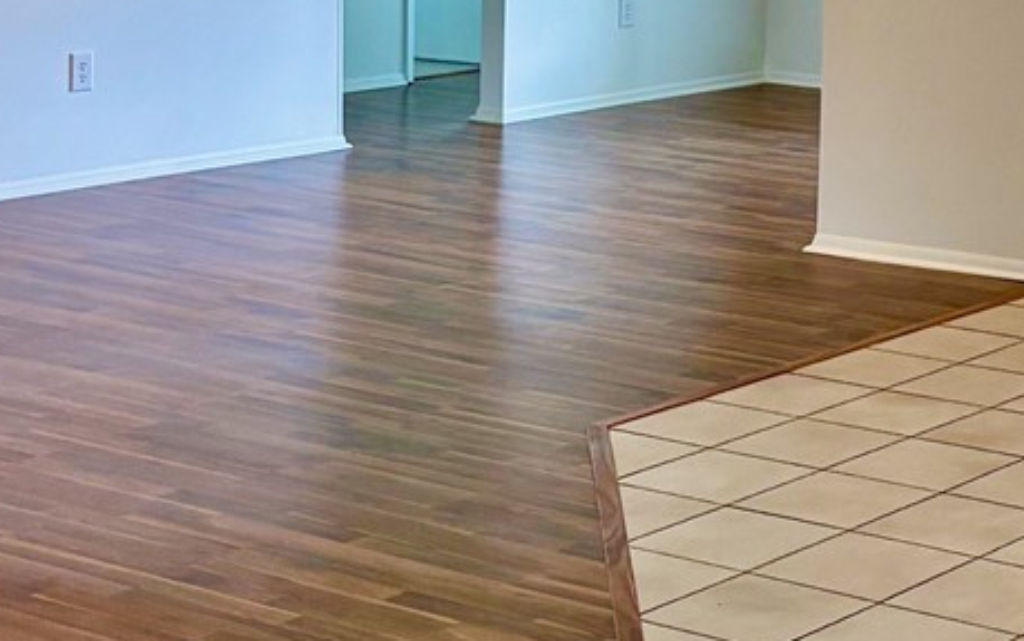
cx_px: 1252
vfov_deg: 13.3
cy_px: -103
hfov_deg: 20.2
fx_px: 2679
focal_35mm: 96
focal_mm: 5.96
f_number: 1.6
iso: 125
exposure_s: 1/60
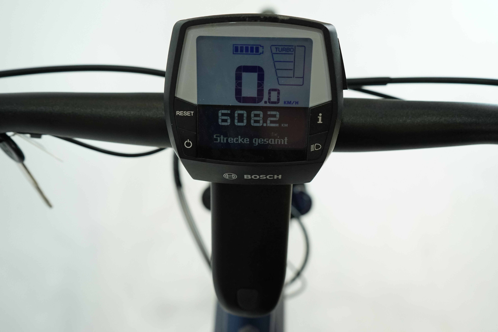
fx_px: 429
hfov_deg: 60.3
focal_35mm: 31
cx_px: 249
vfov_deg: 42.3
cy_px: 166
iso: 1600
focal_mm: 31
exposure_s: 1/200
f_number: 5.6
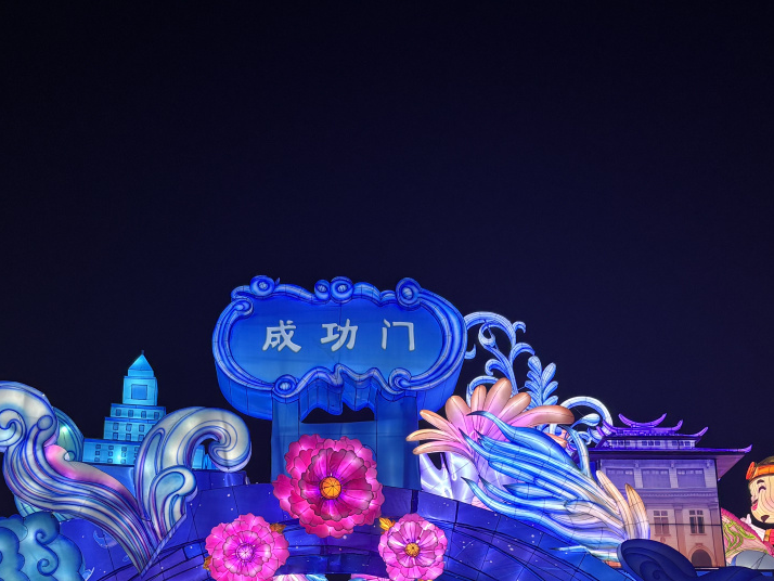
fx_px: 1163
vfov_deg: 26.6
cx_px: 328
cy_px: 579
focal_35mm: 52
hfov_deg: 36.7
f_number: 1.6
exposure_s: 1/50
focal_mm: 5.96
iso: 125
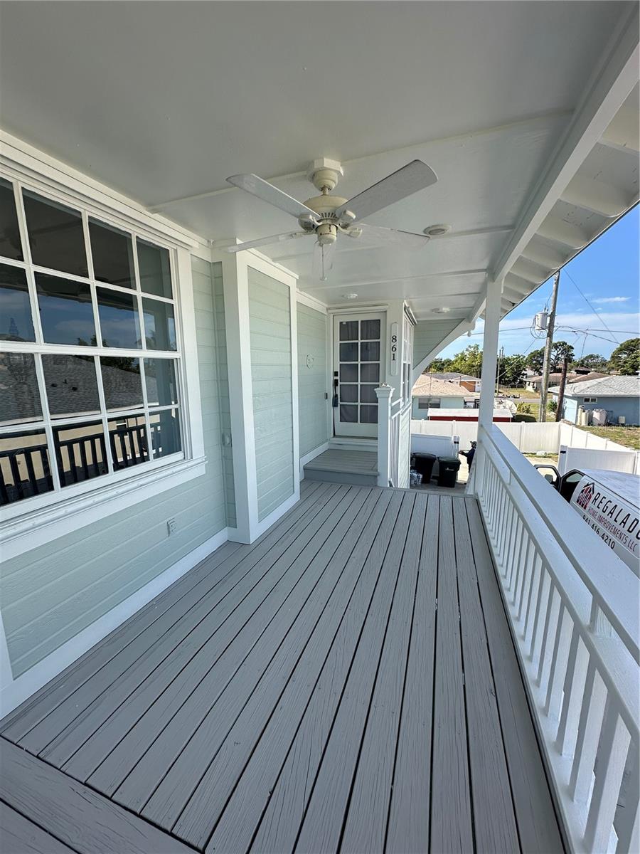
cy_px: 427
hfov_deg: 85.7
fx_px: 345
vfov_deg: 102.1
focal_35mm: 14
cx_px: 320
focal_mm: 2.22
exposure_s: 1/910
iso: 40
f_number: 2.2
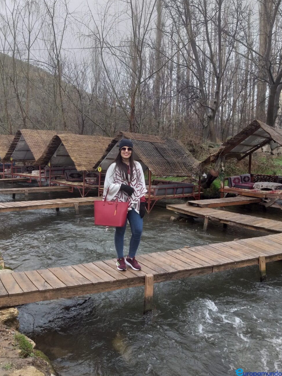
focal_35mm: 29
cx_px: 133
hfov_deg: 48.2
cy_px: 178
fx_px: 315
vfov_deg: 61.6
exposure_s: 1/362
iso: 40
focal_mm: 3.93
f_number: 1.7
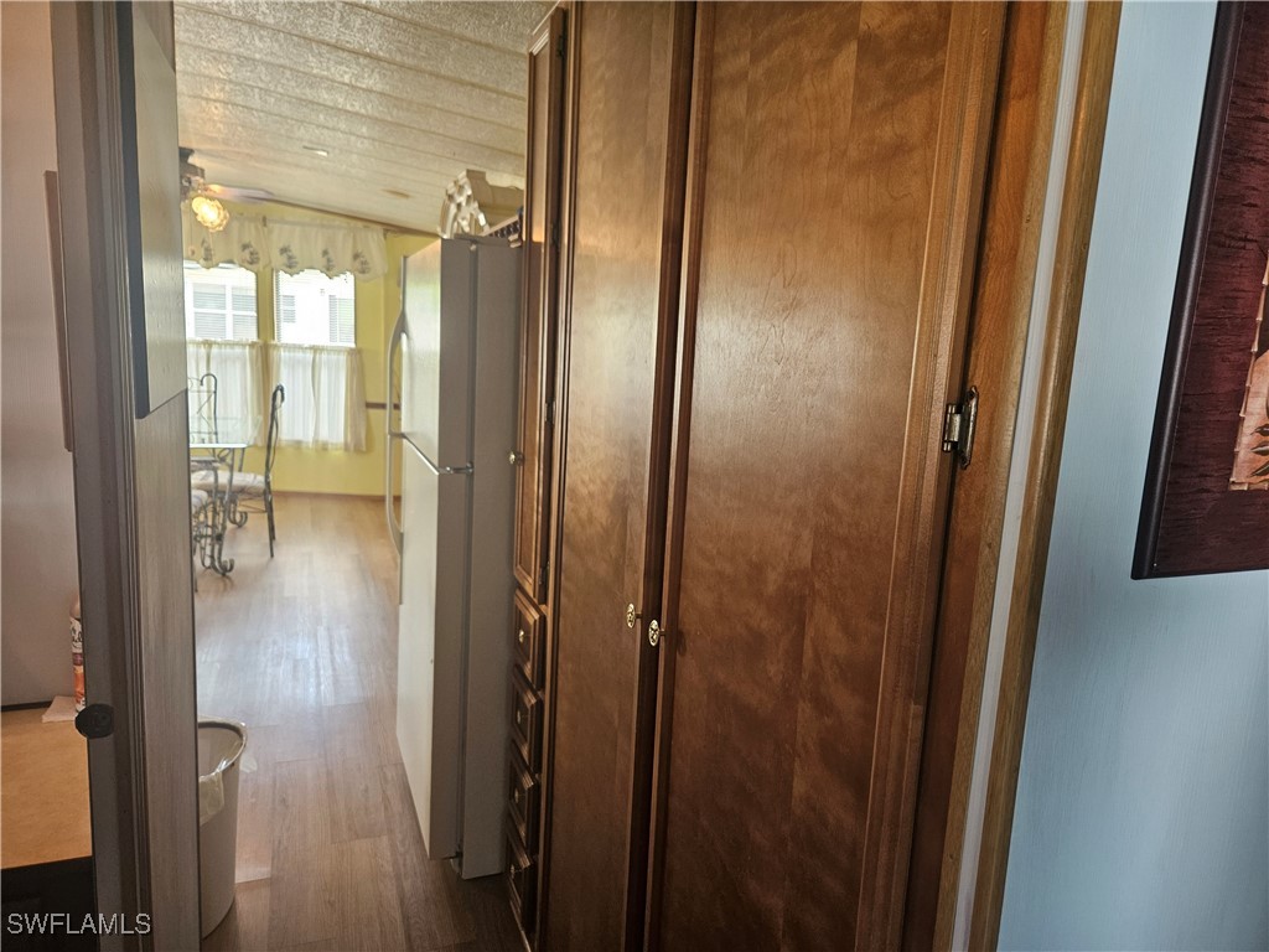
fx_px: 843
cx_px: 634
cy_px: 476
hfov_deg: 73.9
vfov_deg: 58.9
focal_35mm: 23
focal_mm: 5.4
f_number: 1.8
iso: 200
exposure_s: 1/120
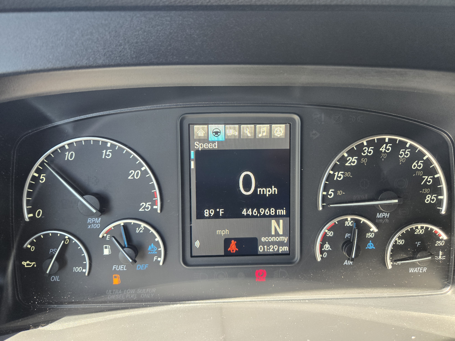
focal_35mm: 23
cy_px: 170
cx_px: 228
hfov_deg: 73.9
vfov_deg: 58.9
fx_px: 302
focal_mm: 5.4
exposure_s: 1/180
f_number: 1.8
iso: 200
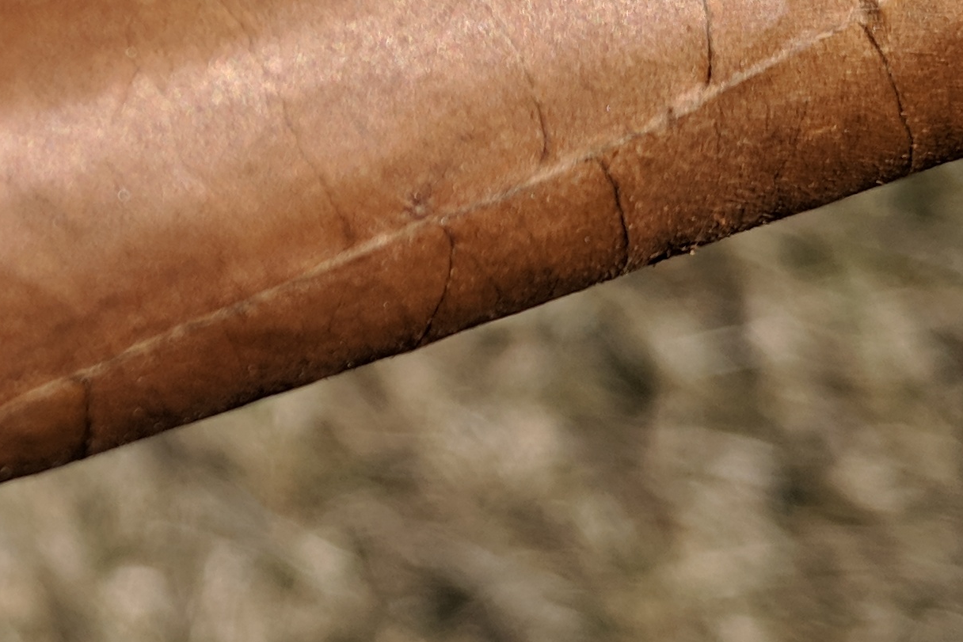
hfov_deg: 21.6
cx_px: -55
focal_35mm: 90
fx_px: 2408
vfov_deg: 15.1
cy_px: 87
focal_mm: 4.67
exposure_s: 1/1938
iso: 45
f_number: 2
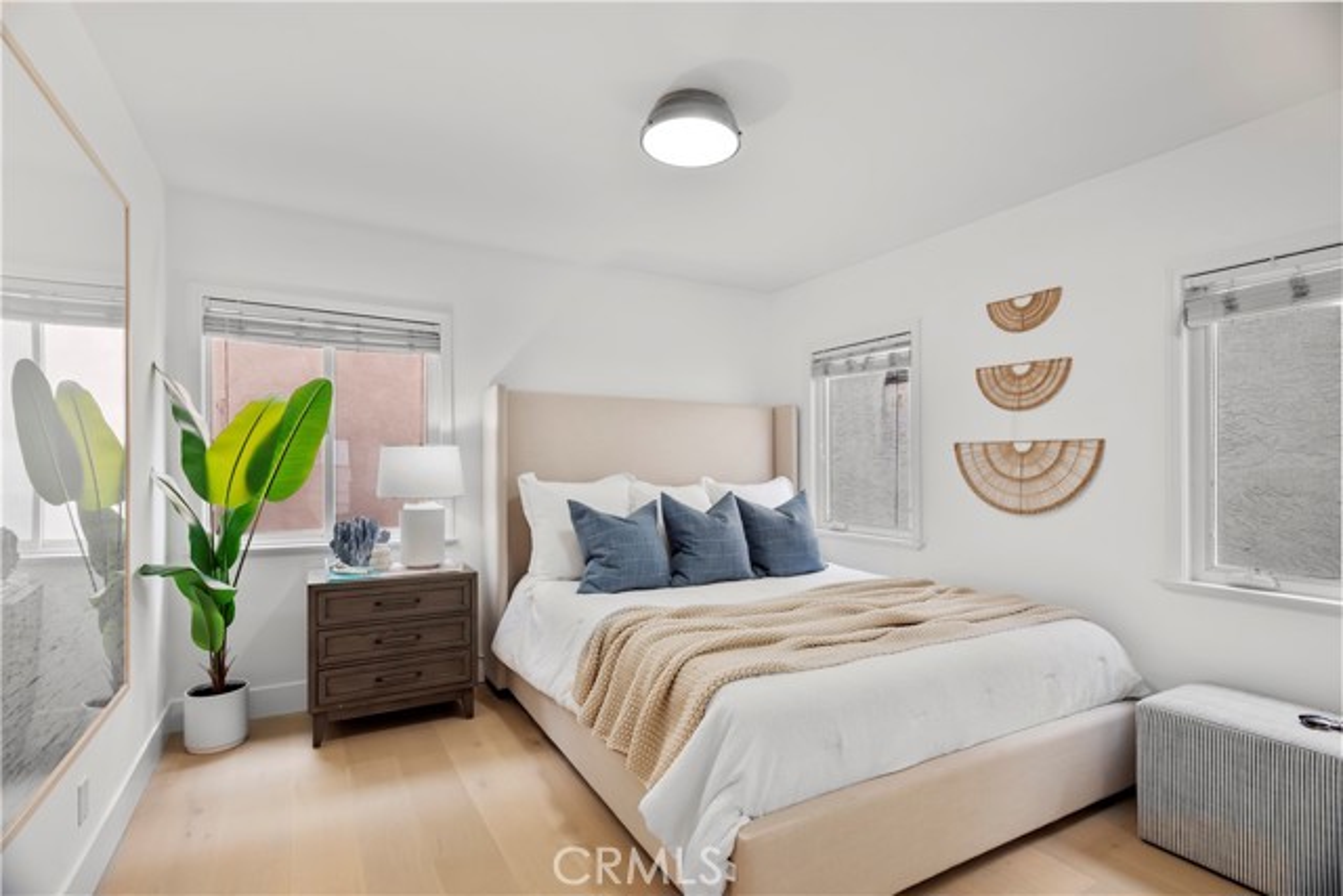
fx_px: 634
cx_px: 672
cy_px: 448
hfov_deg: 93.3
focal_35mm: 17
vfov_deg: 70.5
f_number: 9
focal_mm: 17
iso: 800
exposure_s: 1/20
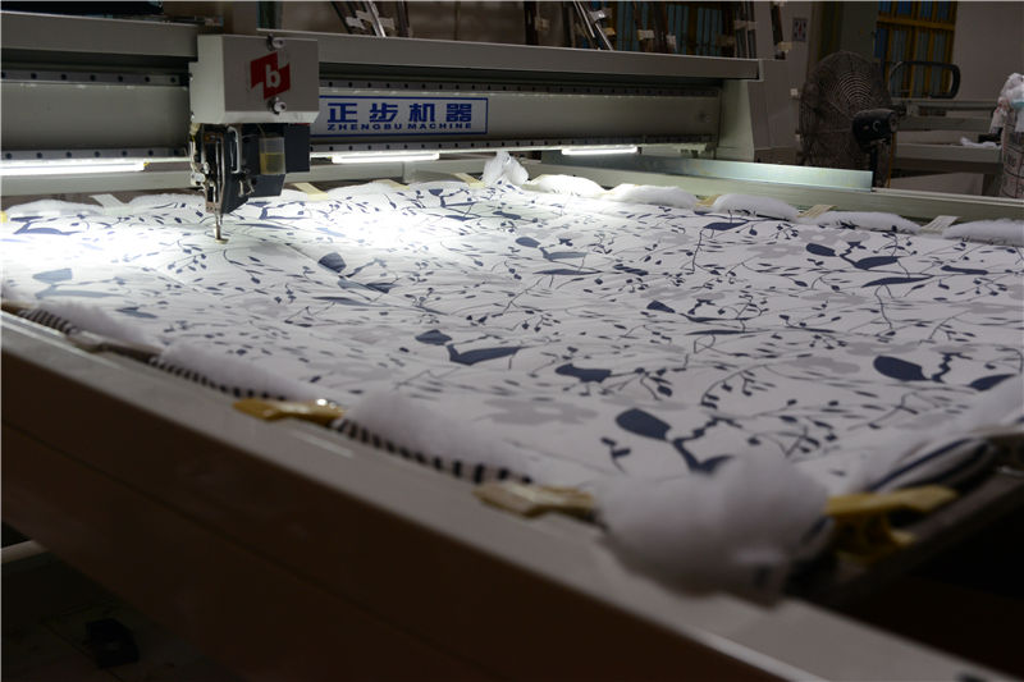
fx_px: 1137
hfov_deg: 48.5
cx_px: 512
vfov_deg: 33.4
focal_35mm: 40
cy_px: 341
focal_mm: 40
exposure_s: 1/80
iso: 1250
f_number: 4.5
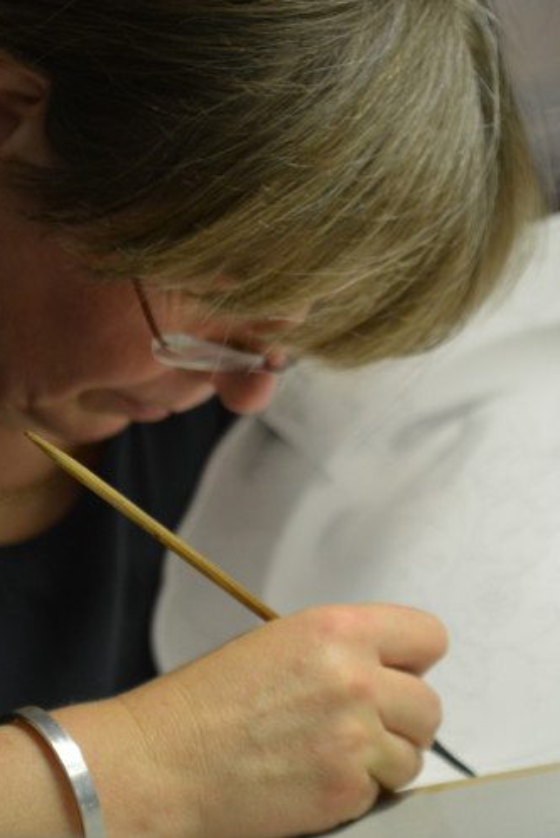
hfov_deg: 3.0
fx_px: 10531
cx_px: 396
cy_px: 418
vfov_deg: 4.6
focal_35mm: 452
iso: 800
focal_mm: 200
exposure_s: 1/160
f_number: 3.2
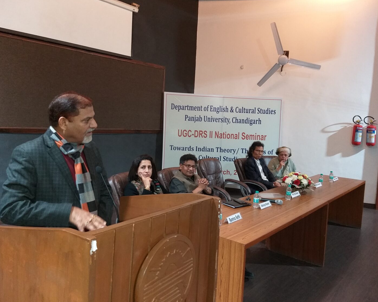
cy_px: 149
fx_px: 313
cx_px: 191
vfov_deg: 51.5
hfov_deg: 62.2
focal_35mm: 28
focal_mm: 3.93
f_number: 1.7
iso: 200
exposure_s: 1/33
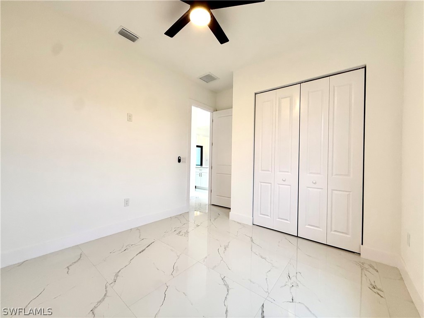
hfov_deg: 102.1
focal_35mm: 14
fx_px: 171
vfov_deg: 85.7
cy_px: 159
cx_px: 212
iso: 200
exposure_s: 1/120
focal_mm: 2.22
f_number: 2.2
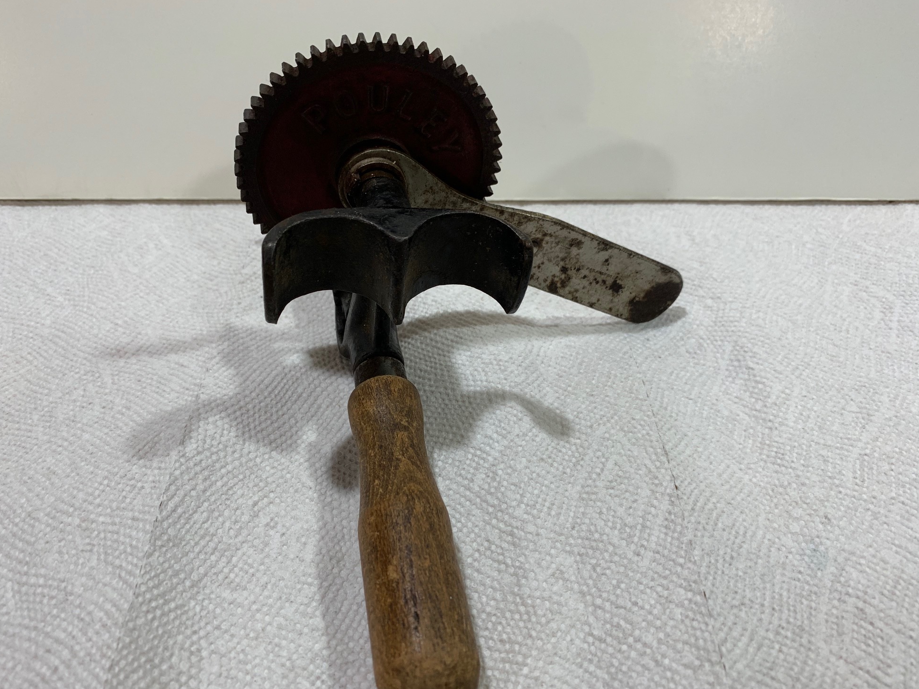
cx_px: 443
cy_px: 353
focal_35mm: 27
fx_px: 717
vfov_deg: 51.4
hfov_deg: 65.3
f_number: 1.8
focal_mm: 4.25
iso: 80
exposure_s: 1/120
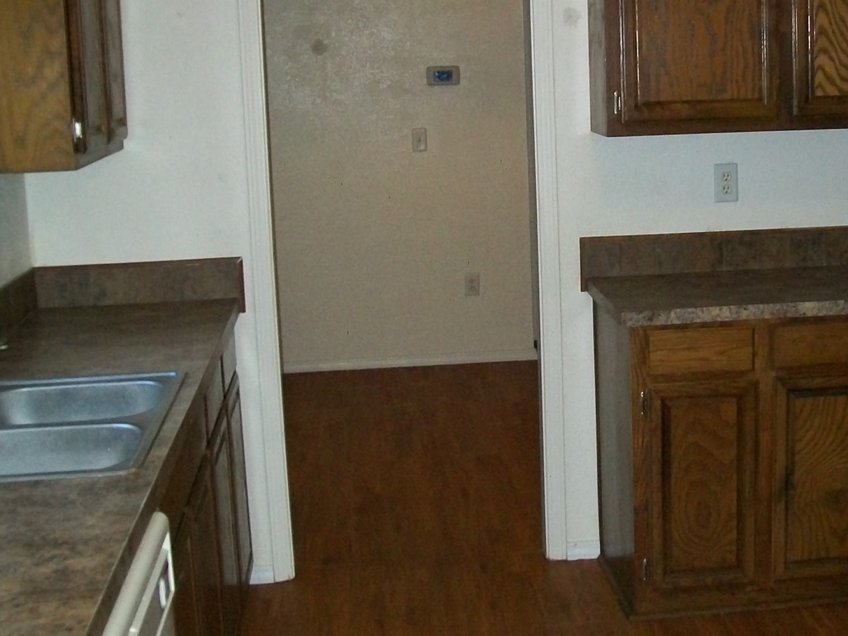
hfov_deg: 33.5
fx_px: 1396
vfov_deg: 25.6
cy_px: 353
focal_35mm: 57
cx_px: 556
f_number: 2.7
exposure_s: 1/60
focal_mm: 6
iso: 160
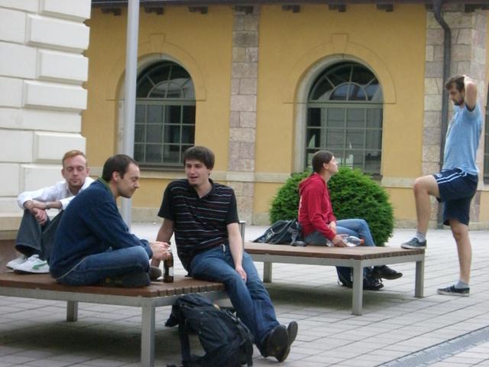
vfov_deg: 13.0
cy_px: 184
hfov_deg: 17.3
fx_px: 1610
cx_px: 244
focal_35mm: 114
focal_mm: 18.6
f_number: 5.2
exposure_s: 1/100
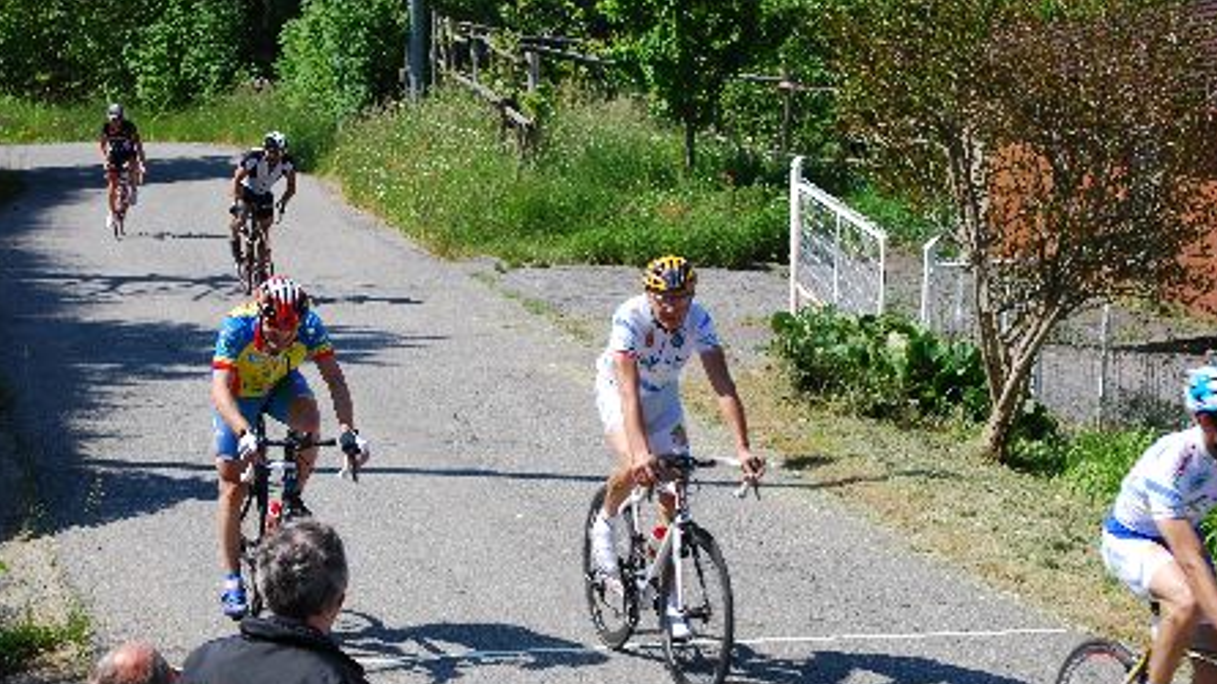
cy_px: 363
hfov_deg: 24.3
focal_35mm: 88
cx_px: 607
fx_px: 2824
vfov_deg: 13.8
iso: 100
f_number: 9
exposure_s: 1/125
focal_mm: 55
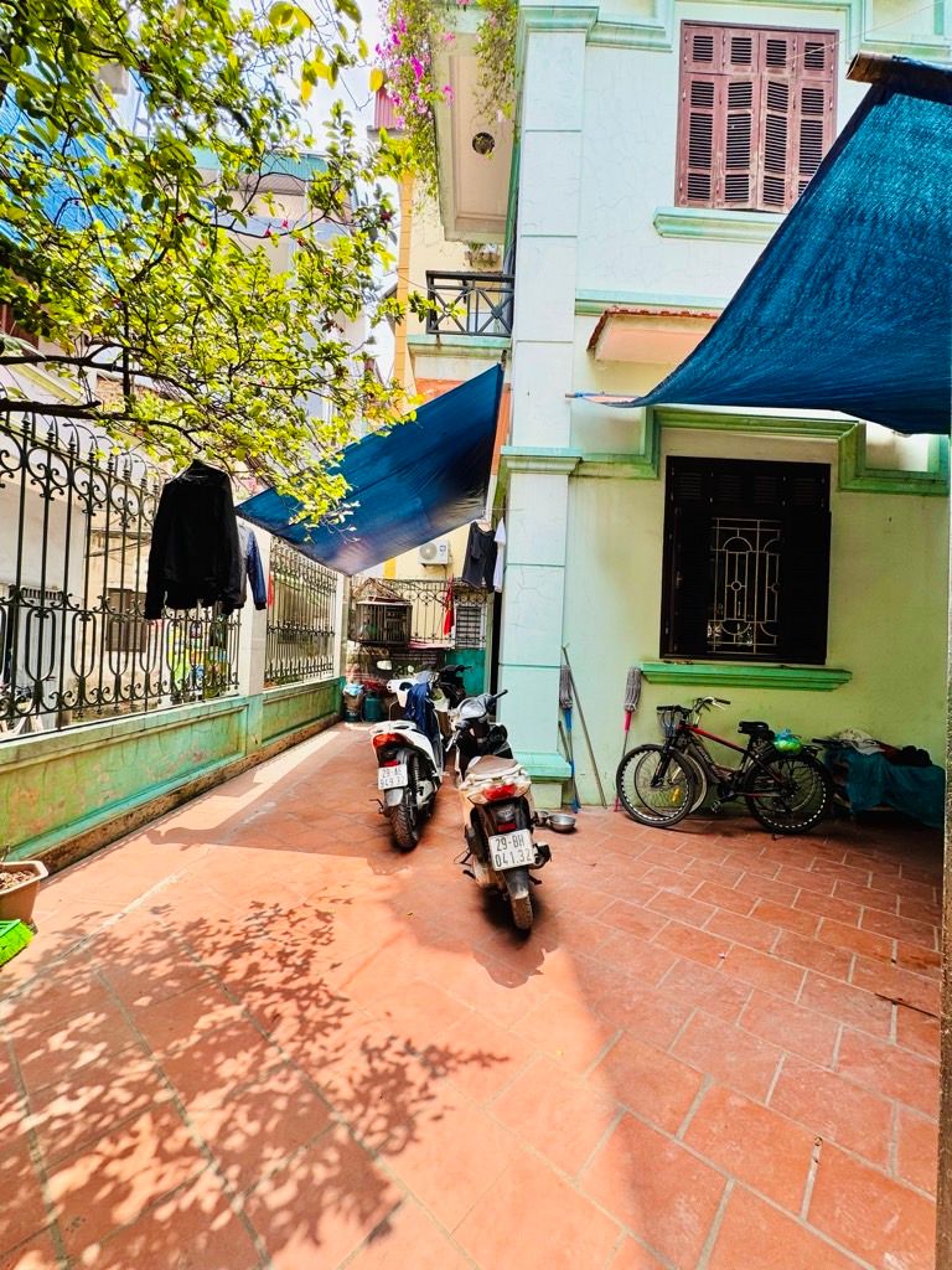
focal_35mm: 14
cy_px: 635
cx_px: 476
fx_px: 513
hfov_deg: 85.7
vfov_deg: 102.1
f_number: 2.2
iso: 40
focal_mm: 2.22
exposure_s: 1/281
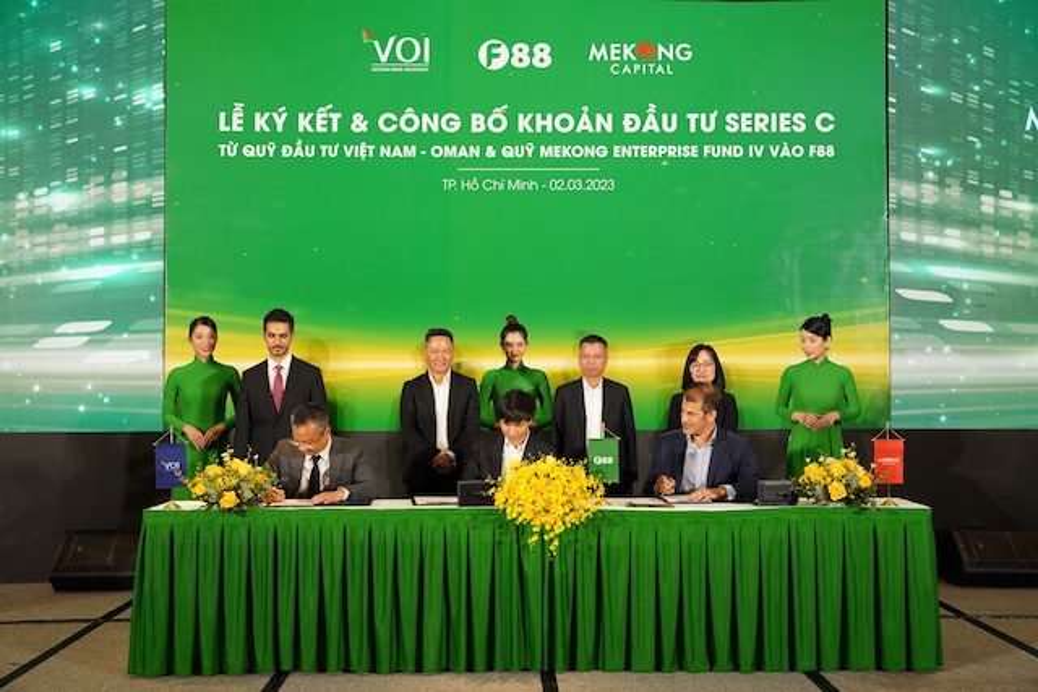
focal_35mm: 40
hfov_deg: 48.4
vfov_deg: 33.4
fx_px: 1154
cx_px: 519
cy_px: 346
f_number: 5.6
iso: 1600
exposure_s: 1/100
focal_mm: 40
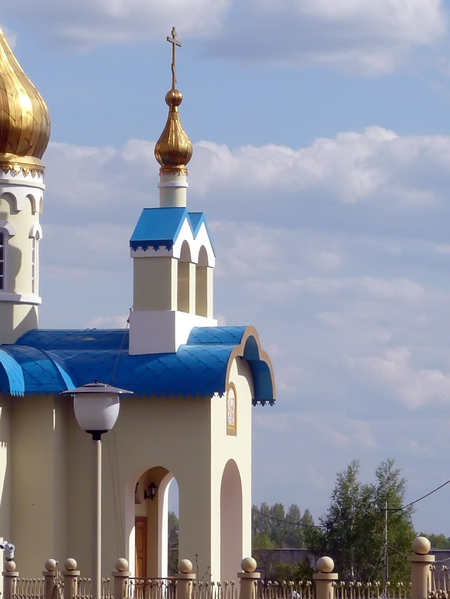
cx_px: 28
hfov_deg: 6.2
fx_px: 4124
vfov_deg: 8.3
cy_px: 395
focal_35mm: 238
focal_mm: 17
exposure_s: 1/400
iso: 100
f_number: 6.3
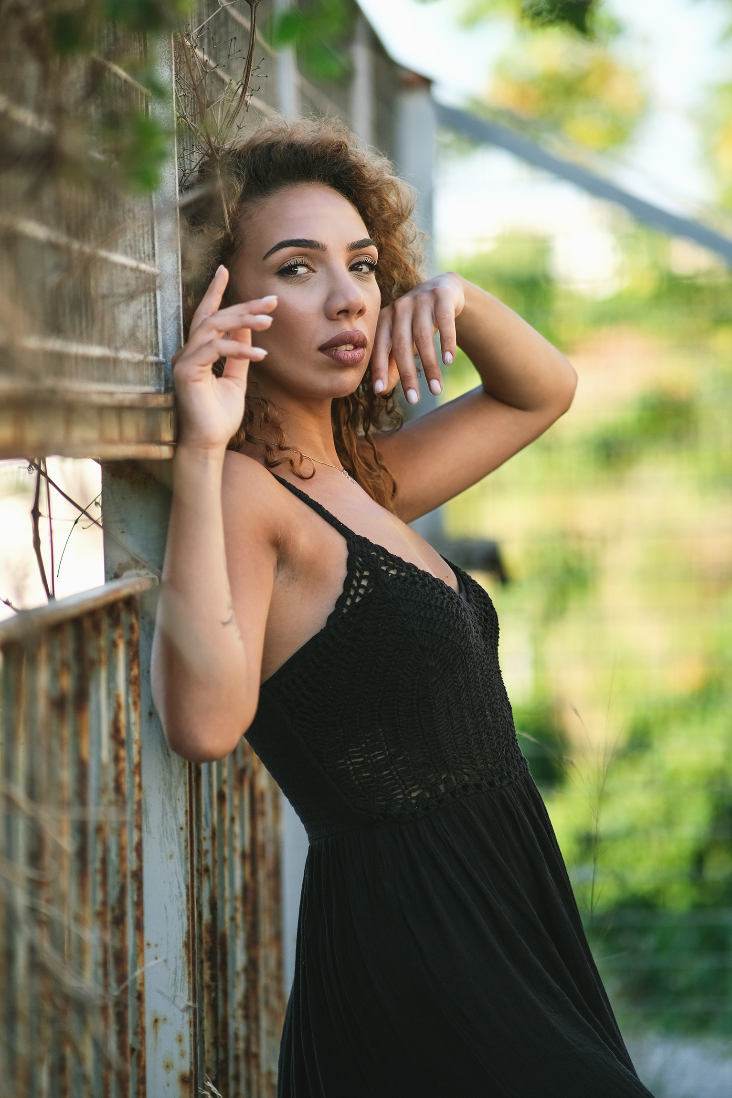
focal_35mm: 128
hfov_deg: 10.7
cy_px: 549
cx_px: 366
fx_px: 3904
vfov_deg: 16.0
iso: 160
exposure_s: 1/1000
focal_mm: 85
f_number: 1.8
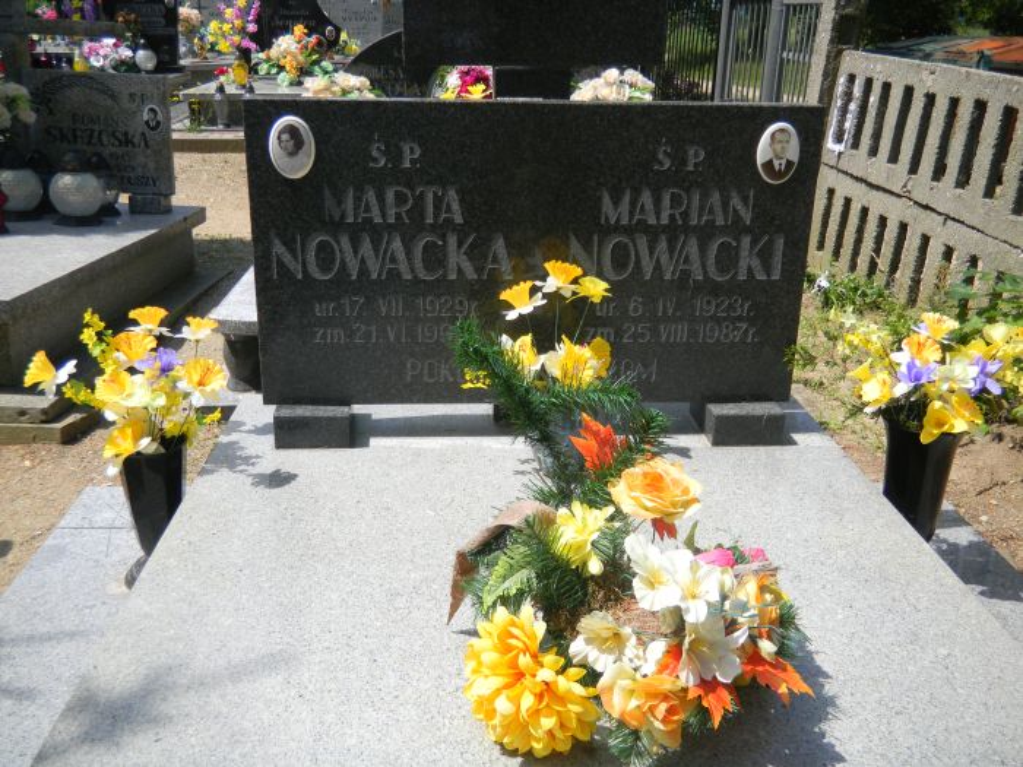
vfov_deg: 42.9
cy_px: 384
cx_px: 512
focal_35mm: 33
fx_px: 975
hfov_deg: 55.4
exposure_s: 1/737
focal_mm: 6
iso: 95
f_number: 3.9
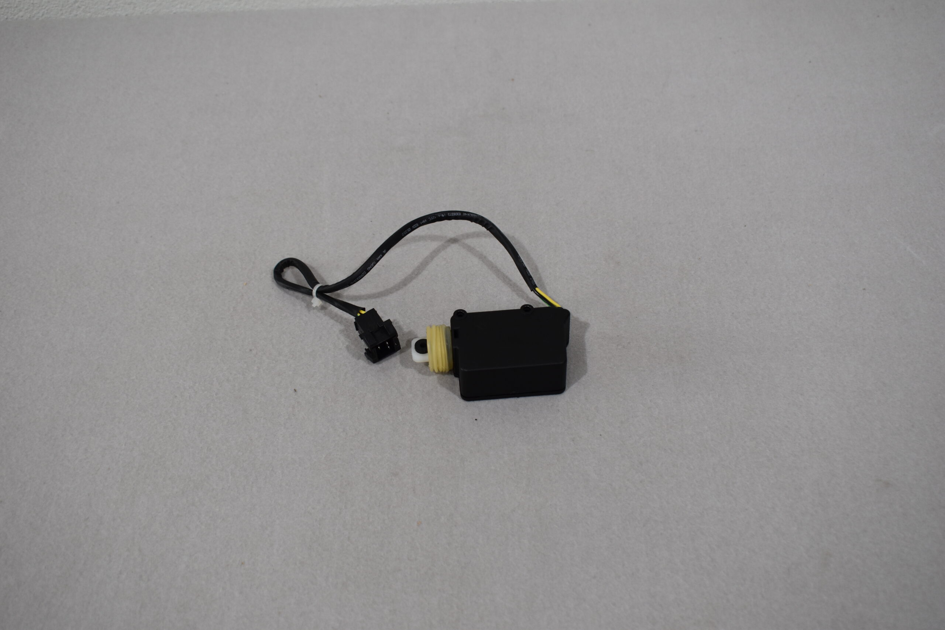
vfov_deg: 33.0
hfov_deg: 47.9
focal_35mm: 40
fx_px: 1063
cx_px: 472
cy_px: 315
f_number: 5.6
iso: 360
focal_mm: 27
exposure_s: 1/125
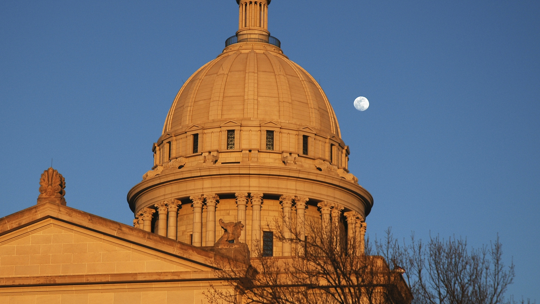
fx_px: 1657
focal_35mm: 116
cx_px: 252
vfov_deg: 10.5
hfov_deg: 18.5
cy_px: 132
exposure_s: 1/640
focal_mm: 55
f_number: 5.6
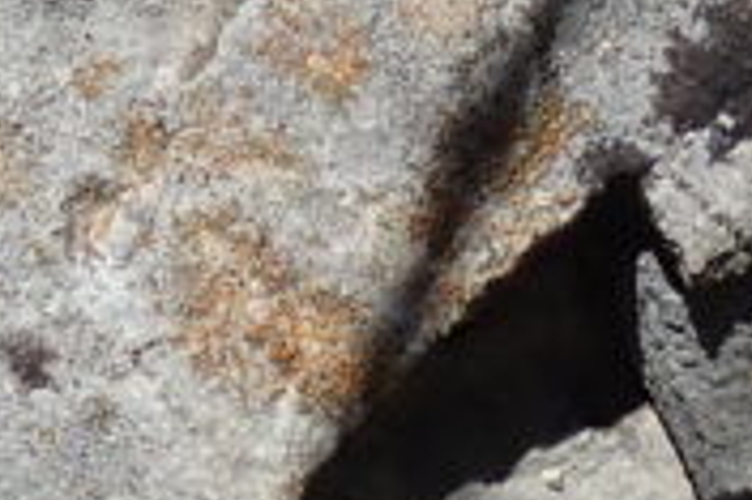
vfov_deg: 6.7
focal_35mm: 182
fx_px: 3798
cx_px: -449
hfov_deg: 10.8
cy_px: -1077
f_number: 9
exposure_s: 1/160
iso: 100
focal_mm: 5.5
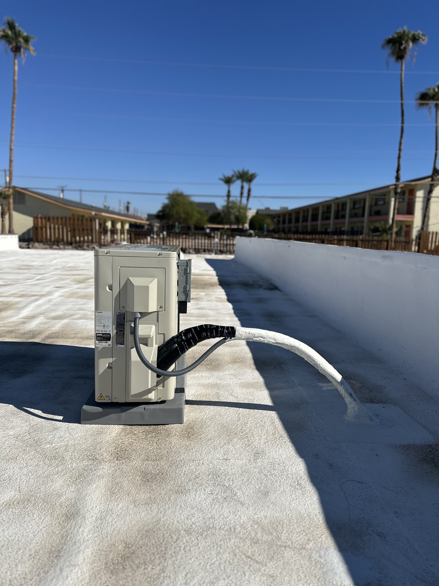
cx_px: 220
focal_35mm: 24
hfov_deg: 56.8
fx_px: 406
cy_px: 293
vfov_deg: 71.6
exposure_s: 1/10753
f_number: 1.78
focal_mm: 6.86
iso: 80
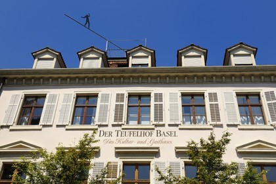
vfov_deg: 31.9
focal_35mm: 42
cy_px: 92
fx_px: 322
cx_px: 138
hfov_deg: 46.4
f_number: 14
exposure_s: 1/160
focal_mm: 42
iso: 200
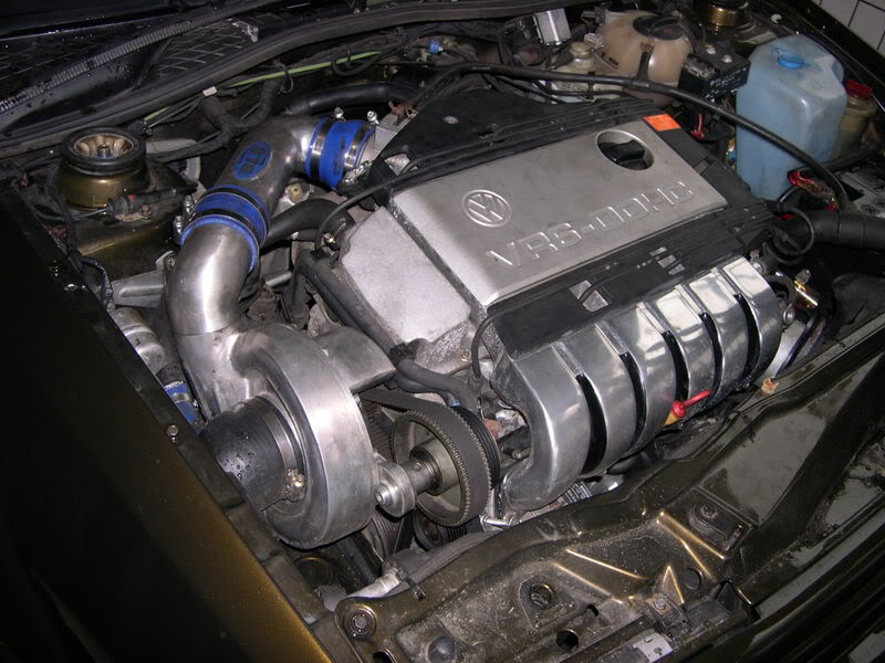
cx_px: 442
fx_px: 972
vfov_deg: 37.7
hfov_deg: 49.0
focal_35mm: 38
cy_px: 332
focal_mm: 8
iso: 100
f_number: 2.8
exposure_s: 1/60
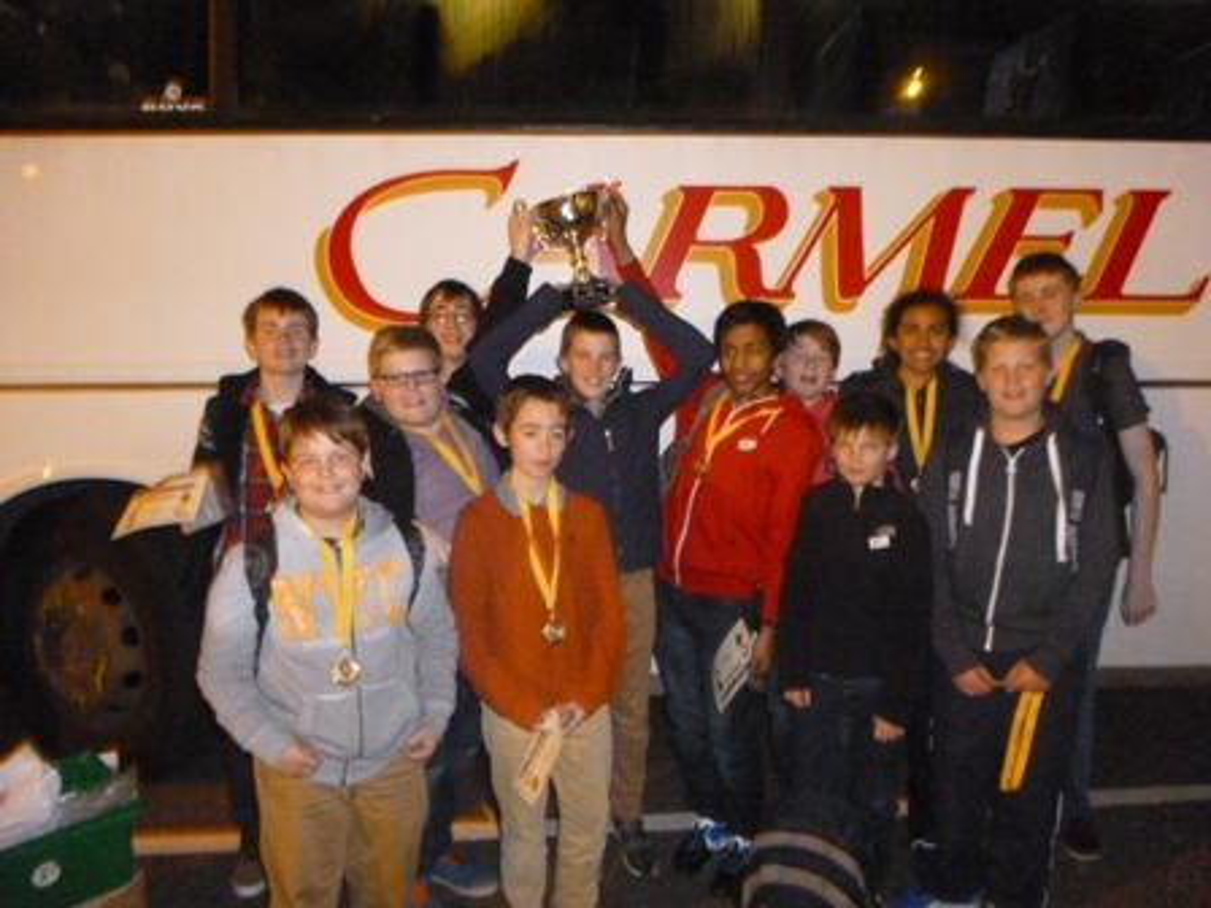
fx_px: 980
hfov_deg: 63.4
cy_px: 454
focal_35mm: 28
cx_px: 606
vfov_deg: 49.7
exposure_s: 1/8
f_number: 3.1
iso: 1000
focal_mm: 5
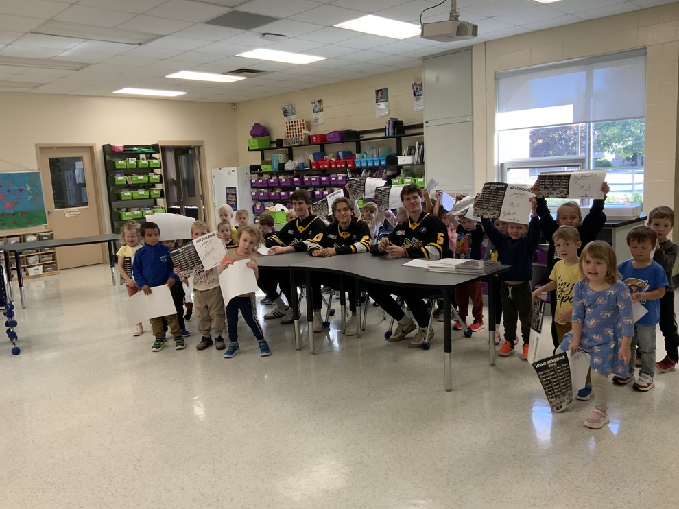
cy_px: 261
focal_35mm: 30
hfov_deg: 60.0
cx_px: 345
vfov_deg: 46.8
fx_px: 588
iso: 80
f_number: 1.8
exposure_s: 1/60
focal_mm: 3
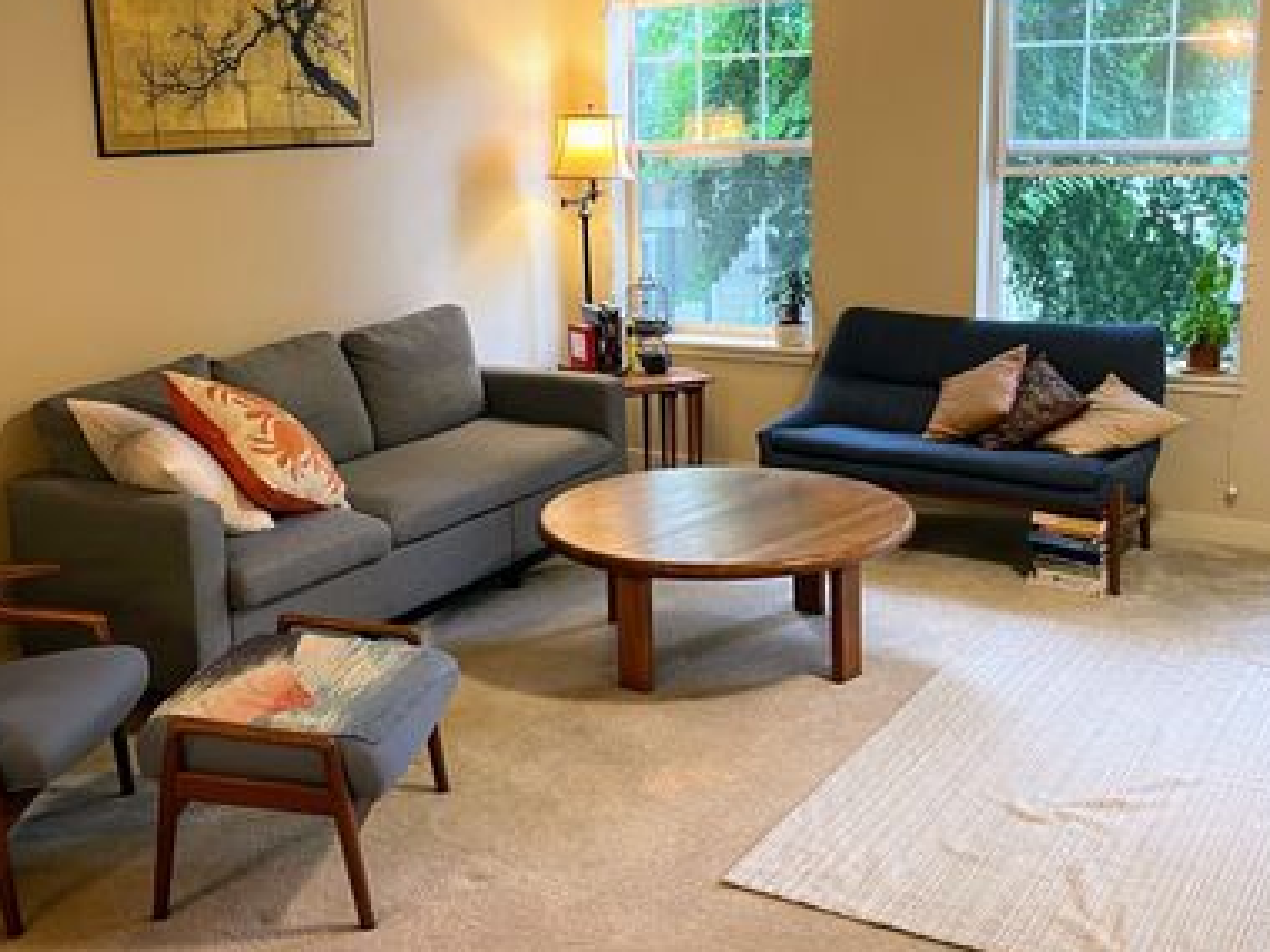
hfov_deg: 45.8
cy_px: 401
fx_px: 1504
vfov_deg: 35.1
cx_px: 608
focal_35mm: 41
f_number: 1.6
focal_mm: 5.1
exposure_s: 1/60
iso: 200
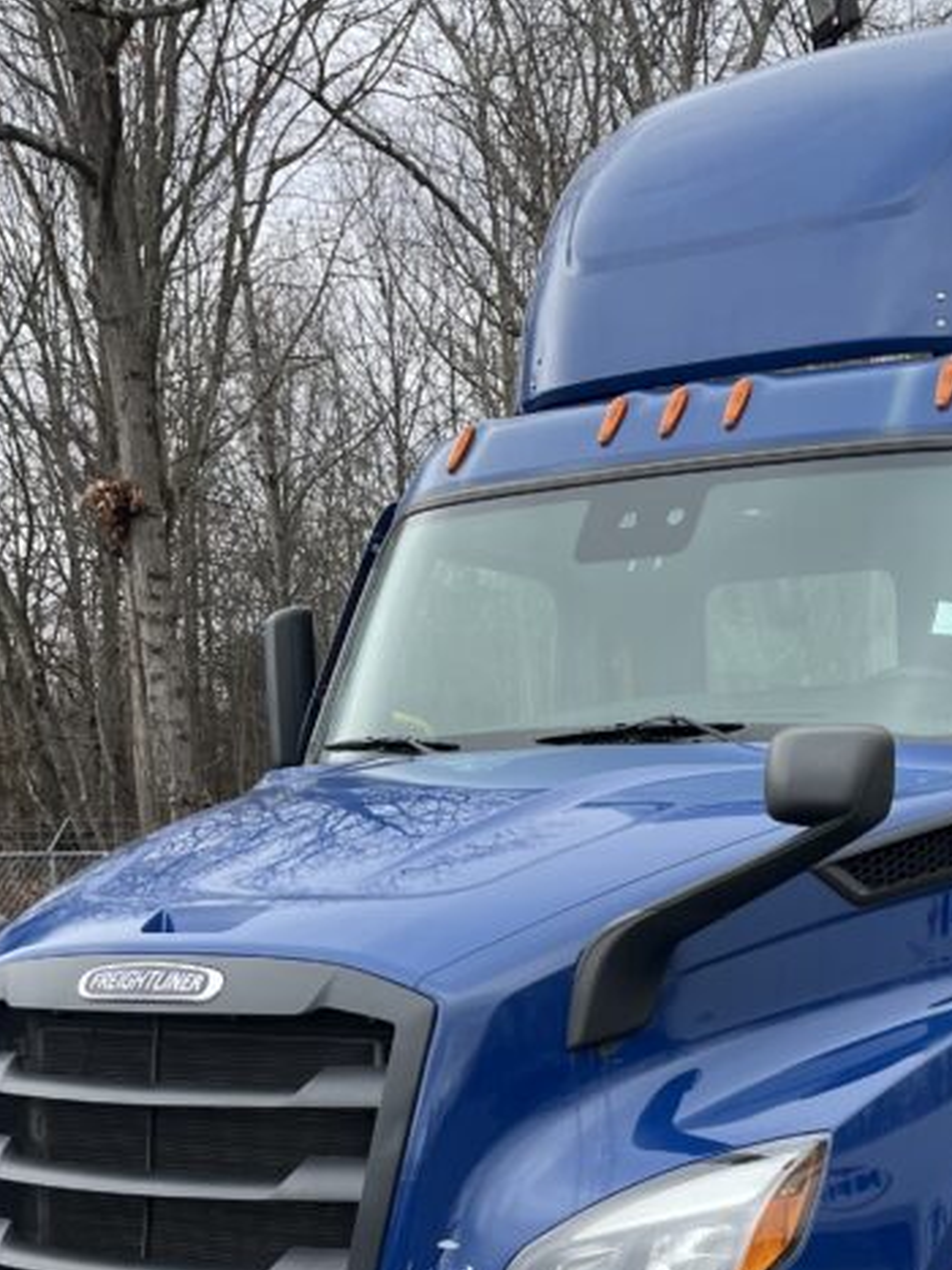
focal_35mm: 57
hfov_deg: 24.2
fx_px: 2091
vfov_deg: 31.8
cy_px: 1202
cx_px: 1015
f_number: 1.6
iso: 50
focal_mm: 5.1
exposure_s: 1/756
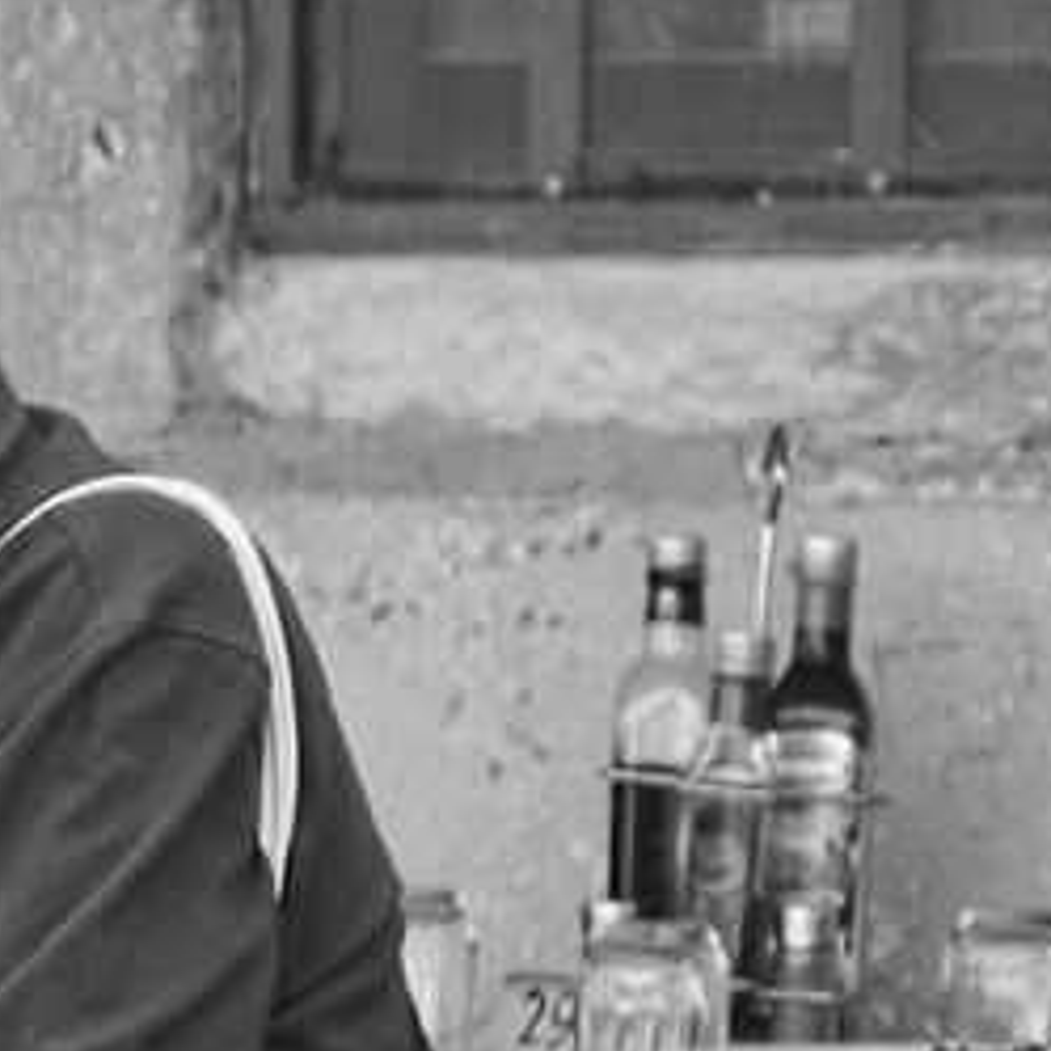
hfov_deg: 2.6
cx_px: -338
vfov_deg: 2.6
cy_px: 1836
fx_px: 23358
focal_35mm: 680
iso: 200
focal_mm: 55
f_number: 4
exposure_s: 1/140
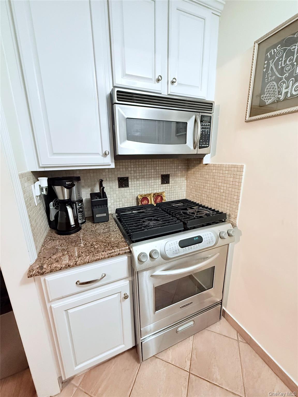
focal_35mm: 14
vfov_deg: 102.1
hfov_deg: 85.7
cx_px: 149
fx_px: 161
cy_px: 198
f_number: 2.2
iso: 800
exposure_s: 1/60
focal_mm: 2.22
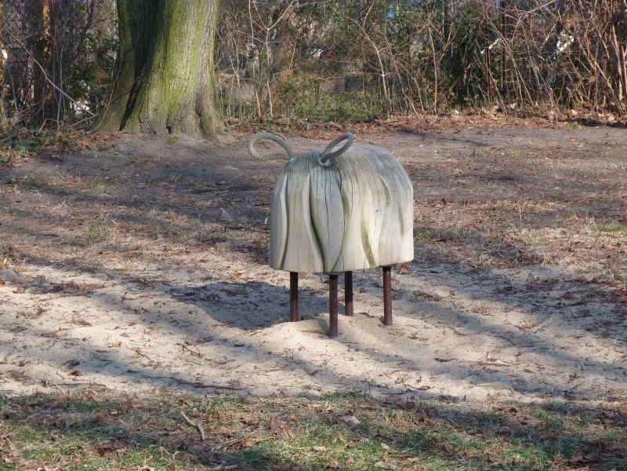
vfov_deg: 9.6
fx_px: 2808
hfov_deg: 12.7
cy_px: 236
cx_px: 314
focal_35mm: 155
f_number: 4
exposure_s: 1/320
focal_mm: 27.9
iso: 125
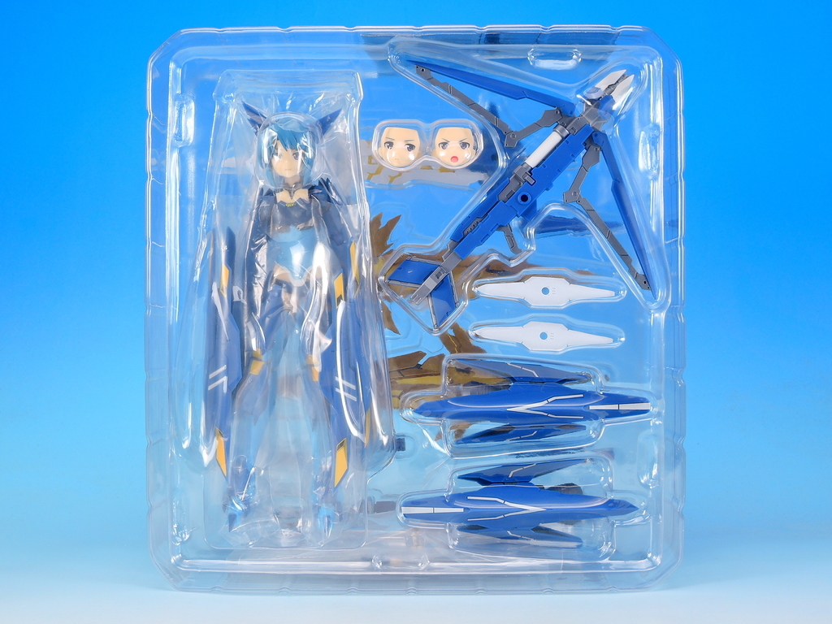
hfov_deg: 38.2
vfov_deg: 29.1
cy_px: 312
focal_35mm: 50
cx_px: 416
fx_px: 1202
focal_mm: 10.7
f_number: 5.6
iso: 80
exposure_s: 1/5
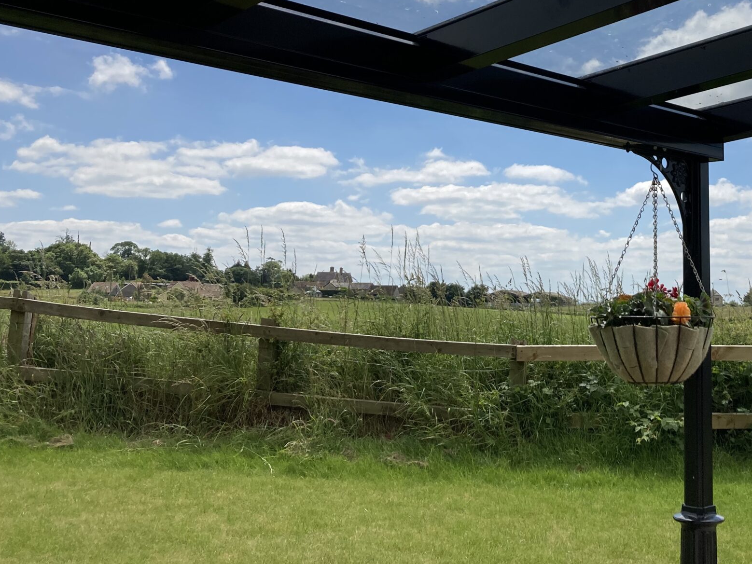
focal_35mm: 46
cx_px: 599
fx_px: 999
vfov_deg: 30.8
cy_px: 119
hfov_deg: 39.6
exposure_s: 1/4049
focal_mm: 3.99
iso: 20
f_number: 1.8
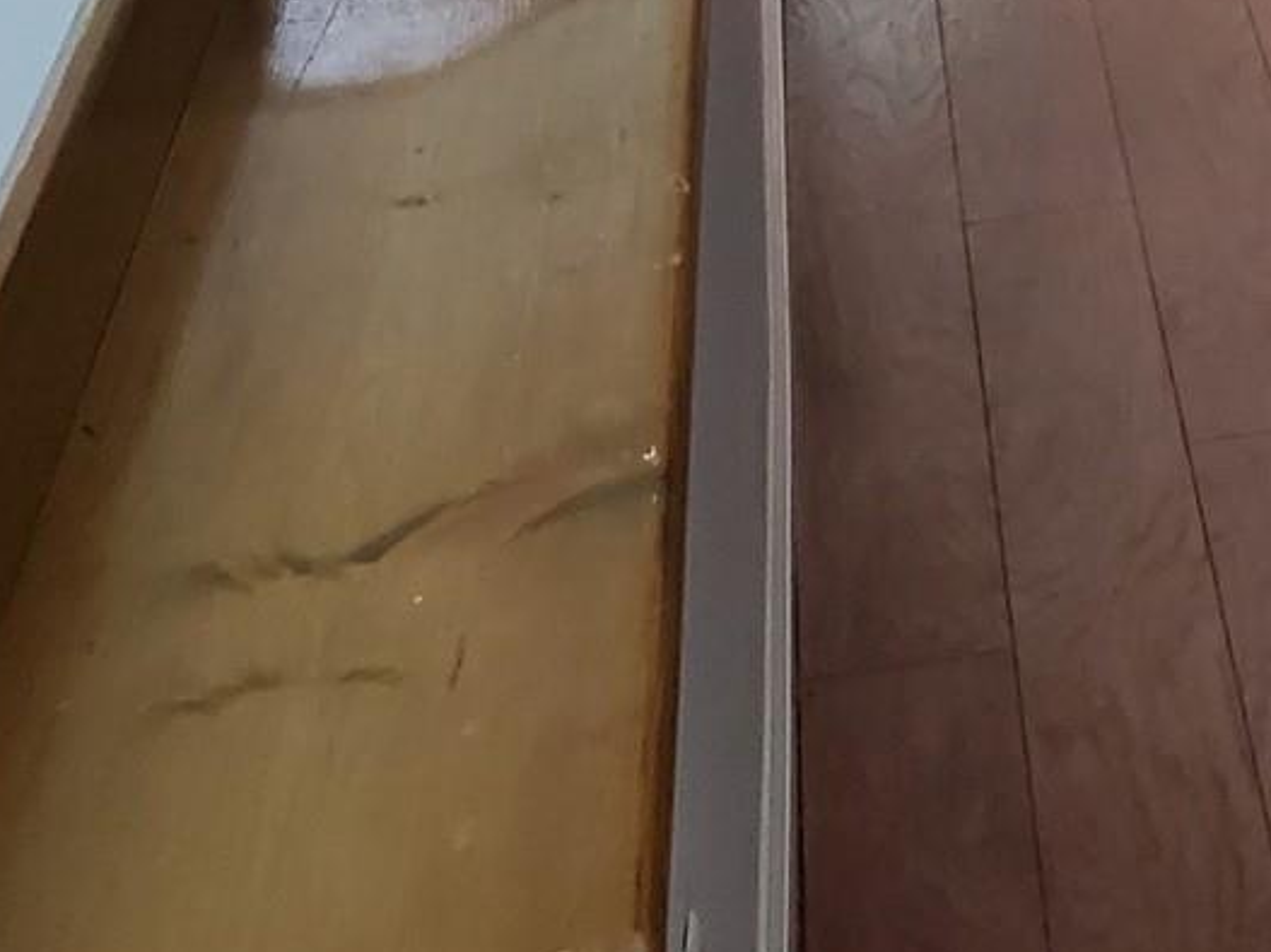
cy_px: -672
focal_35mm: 101
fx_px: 3708
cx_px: 2023
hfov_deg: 17.2
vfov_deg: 13.4
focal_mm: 4.3
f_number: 1.5
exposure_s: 1/39
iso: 500
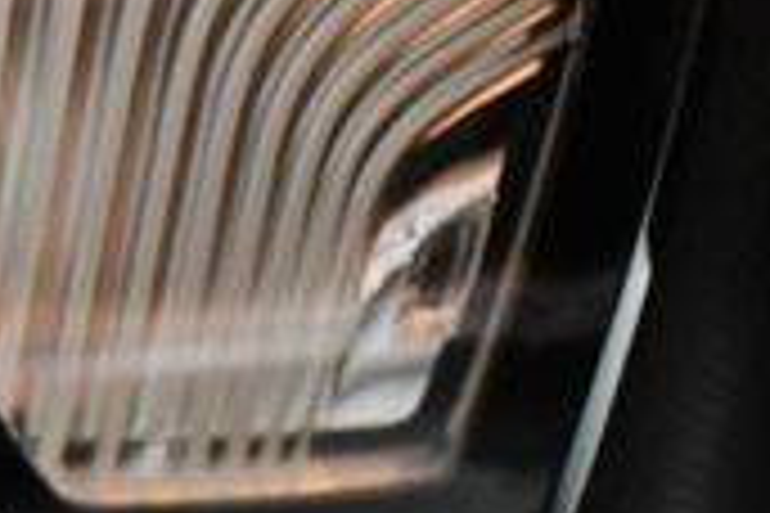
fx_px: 2887
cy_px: 63
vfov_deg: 10.1
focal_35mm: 135
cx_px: -486
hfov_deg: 14.0
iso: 3200
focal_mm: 18
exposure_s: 1/60
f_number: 3.5
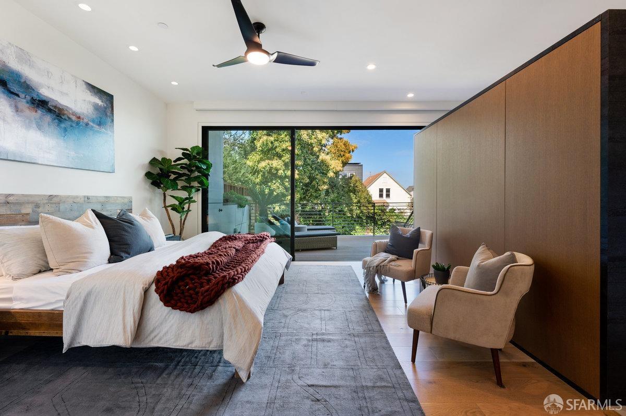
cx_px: 313
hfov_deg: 100.4
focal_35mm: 15
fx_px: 261
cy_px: 208
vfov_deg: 77.2
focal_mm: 15
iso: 200
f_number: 9
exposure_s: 1/13
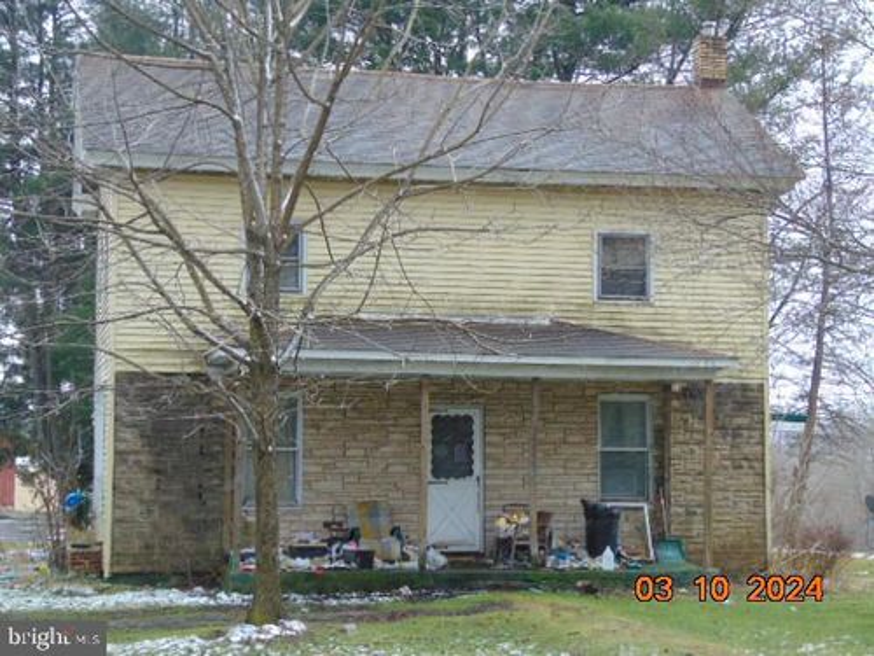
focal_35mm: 71
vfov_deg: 20.7
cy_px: 328
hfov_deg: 27.4
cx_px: 437
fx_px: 1793
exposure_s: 1/125
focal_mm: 12.8
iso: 80
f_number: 3.7
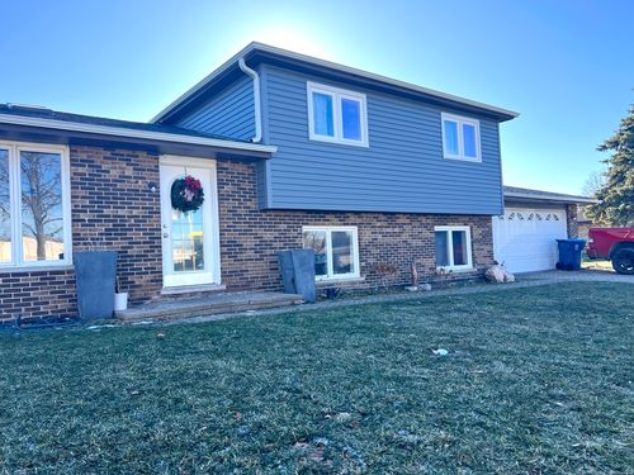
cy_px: 238
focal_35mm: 26
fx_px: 476
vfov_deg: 53.1
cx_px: 317
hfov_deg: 67.3
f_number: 1.5
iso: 50
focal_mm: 5.7
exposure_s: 1/1196
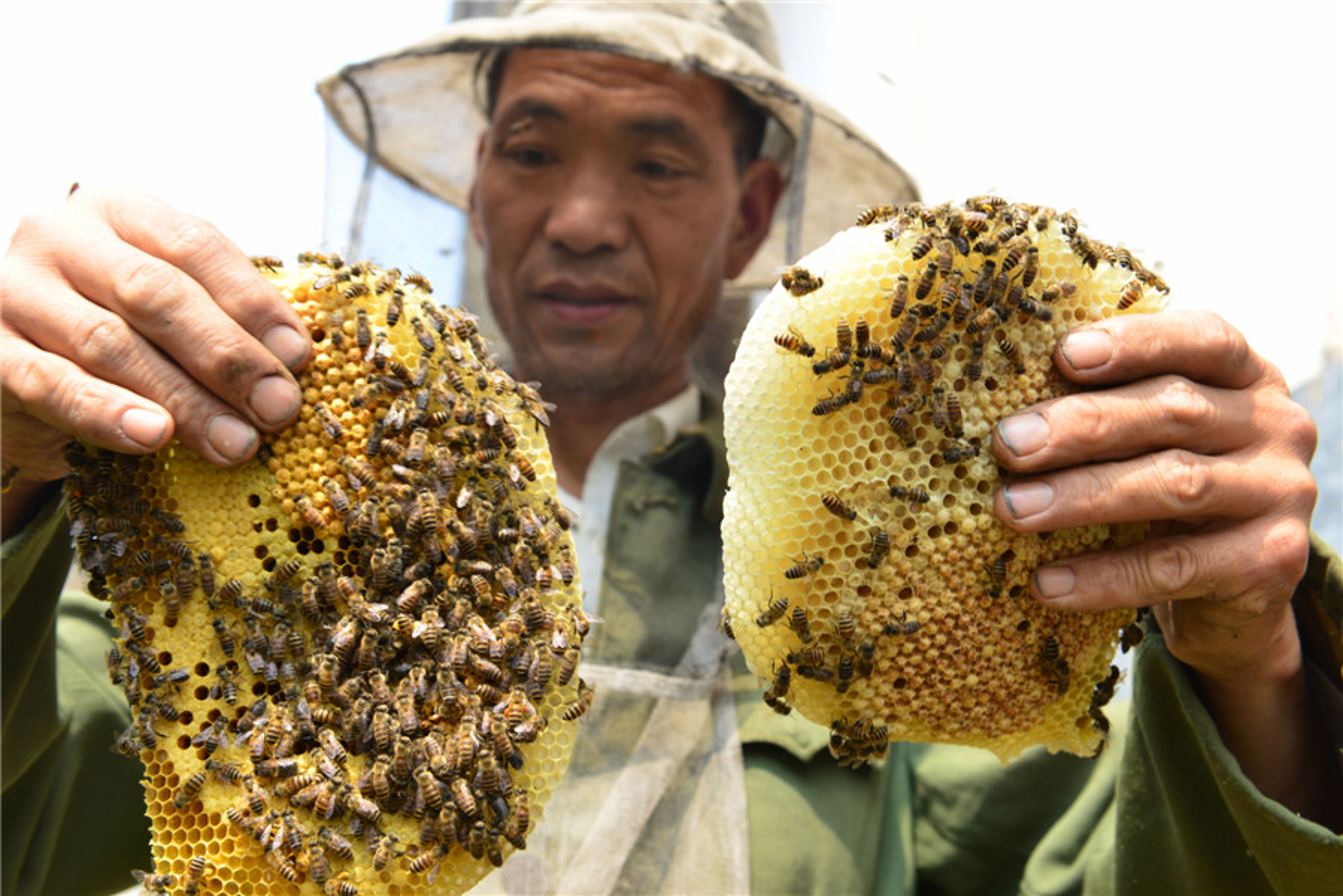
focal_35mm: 44
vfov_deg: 30.5
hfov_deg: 44.5
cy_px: 448
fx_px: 1641
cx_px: 672
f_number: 6.3
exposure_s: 1/80
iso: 100
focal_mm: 44
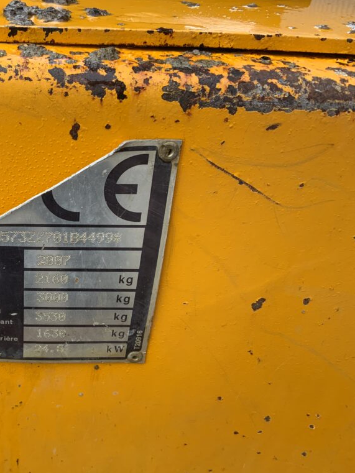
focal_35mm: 39
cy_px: 236
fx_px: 533
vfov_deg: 47.9
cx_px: 66
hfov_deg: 35.5
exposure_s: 1/122
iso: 25
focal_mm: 3
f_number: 1.8
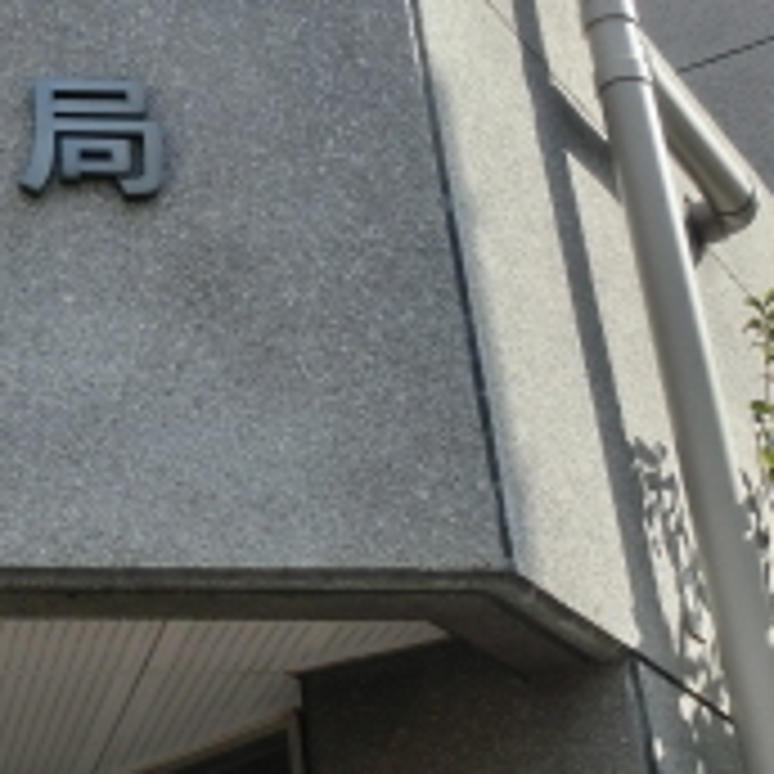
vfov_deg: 21.7
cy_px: 158
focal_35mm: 79
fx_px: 1998
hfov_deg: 20.4
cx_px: -176
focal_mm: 4.24
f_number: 3
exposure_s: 1/800
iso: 80
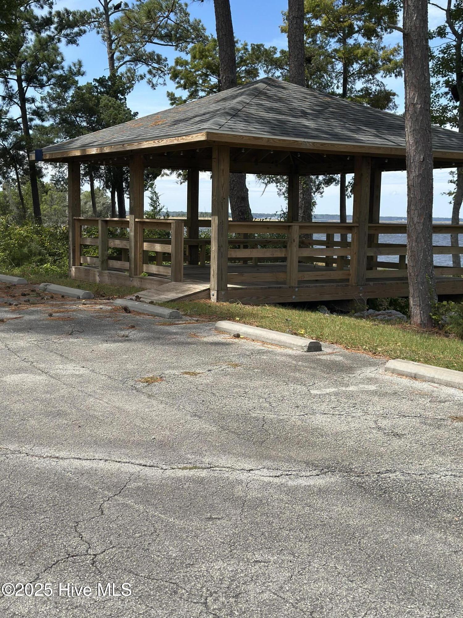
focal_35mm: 48
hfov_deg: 30.3
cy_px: 309
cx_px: 232
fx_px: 856
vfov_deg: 39.7
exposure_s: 1/4367
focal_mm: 6.86
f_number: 1.78
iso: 100
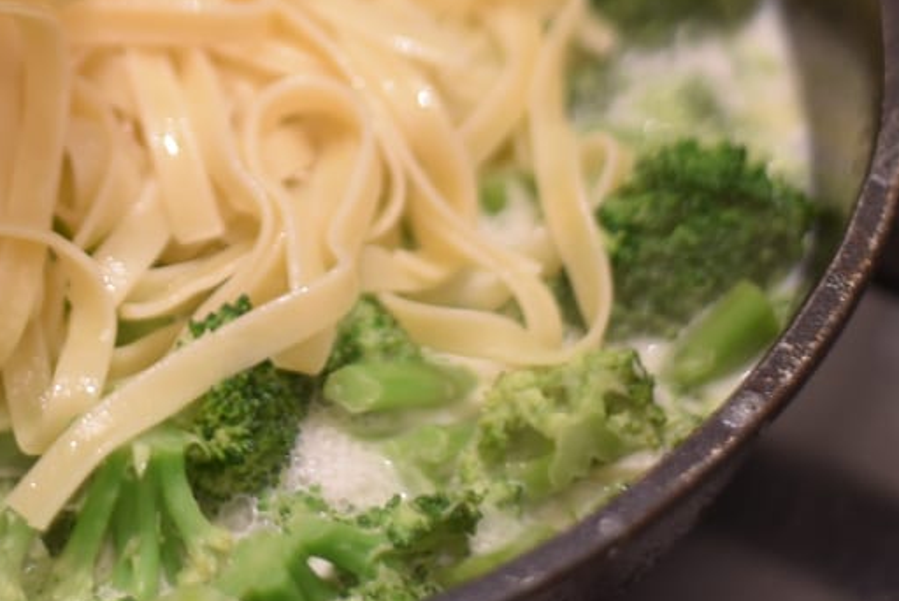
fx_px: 3123
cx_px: 112
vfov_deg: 10.8
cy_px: -74
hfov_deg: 16.2
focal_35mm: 125
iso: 800
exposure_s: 1/60
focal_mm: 50
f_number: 1.8
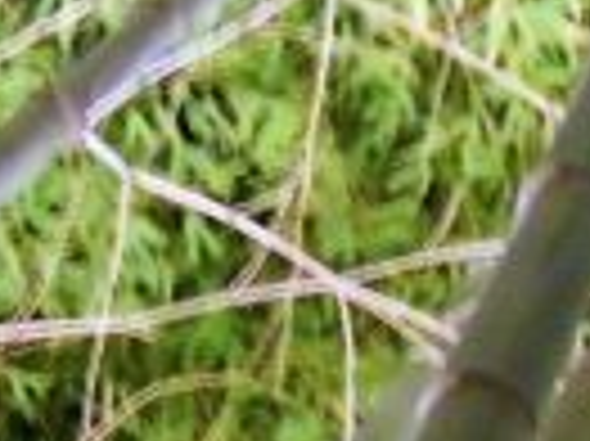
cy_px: 1282
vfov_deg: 4.4
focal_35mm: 329
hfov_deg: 5.5
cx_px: 2067
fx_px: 5602
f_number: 2.5
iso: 800
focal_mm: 9
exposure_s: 1/5
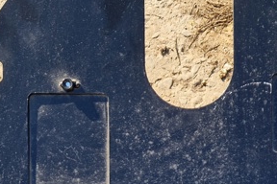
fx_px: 639
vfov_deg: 15.3
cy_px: 273
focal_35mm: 83
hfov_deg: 24.2
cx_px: 207
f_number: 1.8
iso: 50
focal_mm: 5.4
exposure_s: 1/342
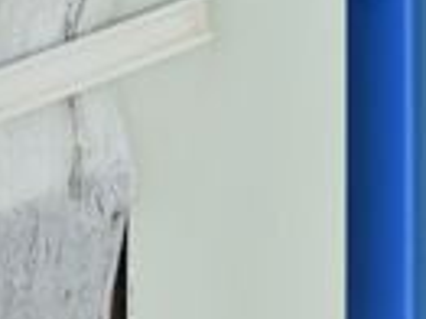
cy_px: -104
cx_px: 670
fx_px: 7117
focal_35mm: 579
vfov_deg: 2.6
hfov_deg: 3.4
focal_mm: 105
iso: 1250
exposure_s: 1/200
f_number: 6.3
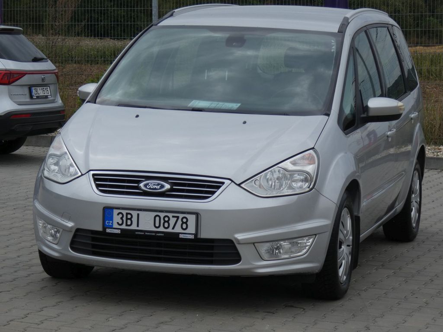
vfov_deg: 12.9
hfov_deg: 17.1
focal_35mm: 115
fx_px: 1472
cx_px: 222
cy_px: 166
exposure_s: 1/400
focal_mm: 20.5
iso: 80
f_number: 5
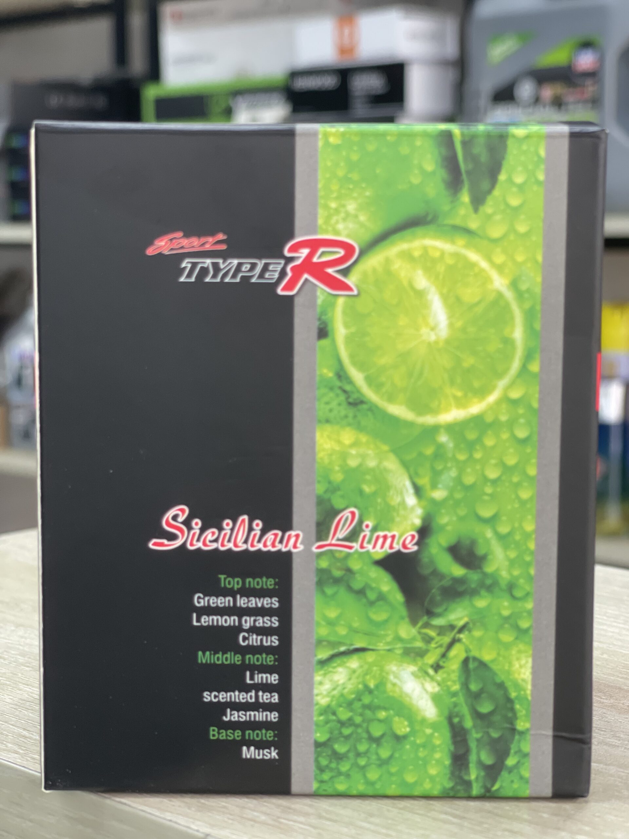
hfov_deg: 22.9
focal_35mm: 64
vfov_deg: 30.3
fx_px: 1551
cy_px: 420
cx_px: 314
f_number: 2.2
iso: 125
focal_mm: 7.5
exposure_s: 1/100
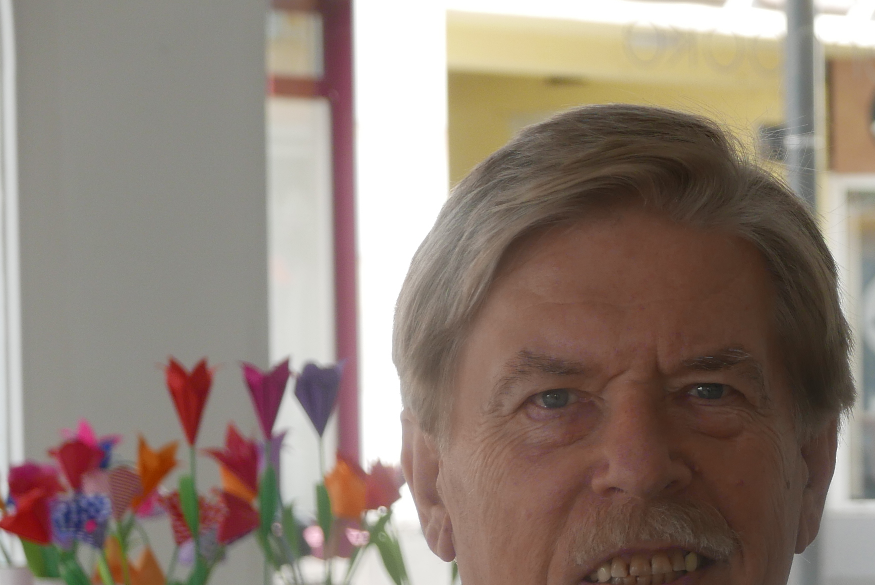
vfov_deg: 8.3
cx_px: 1017
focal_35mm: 165
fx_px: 4014
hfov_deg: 12.2
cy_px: 667
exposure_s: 1/125
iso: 200
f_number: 4
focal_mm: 30.4
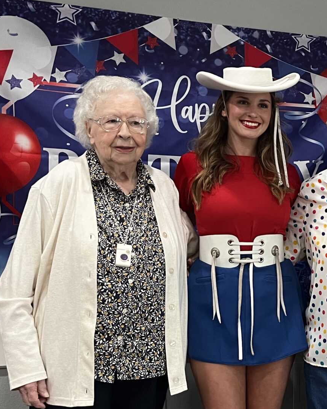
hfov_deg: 23.1
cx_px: 401
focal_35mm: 60
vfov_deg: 31.4
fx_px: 726
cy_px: 249
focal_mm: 5.1
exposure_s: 1/60
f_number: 1.6
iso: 250
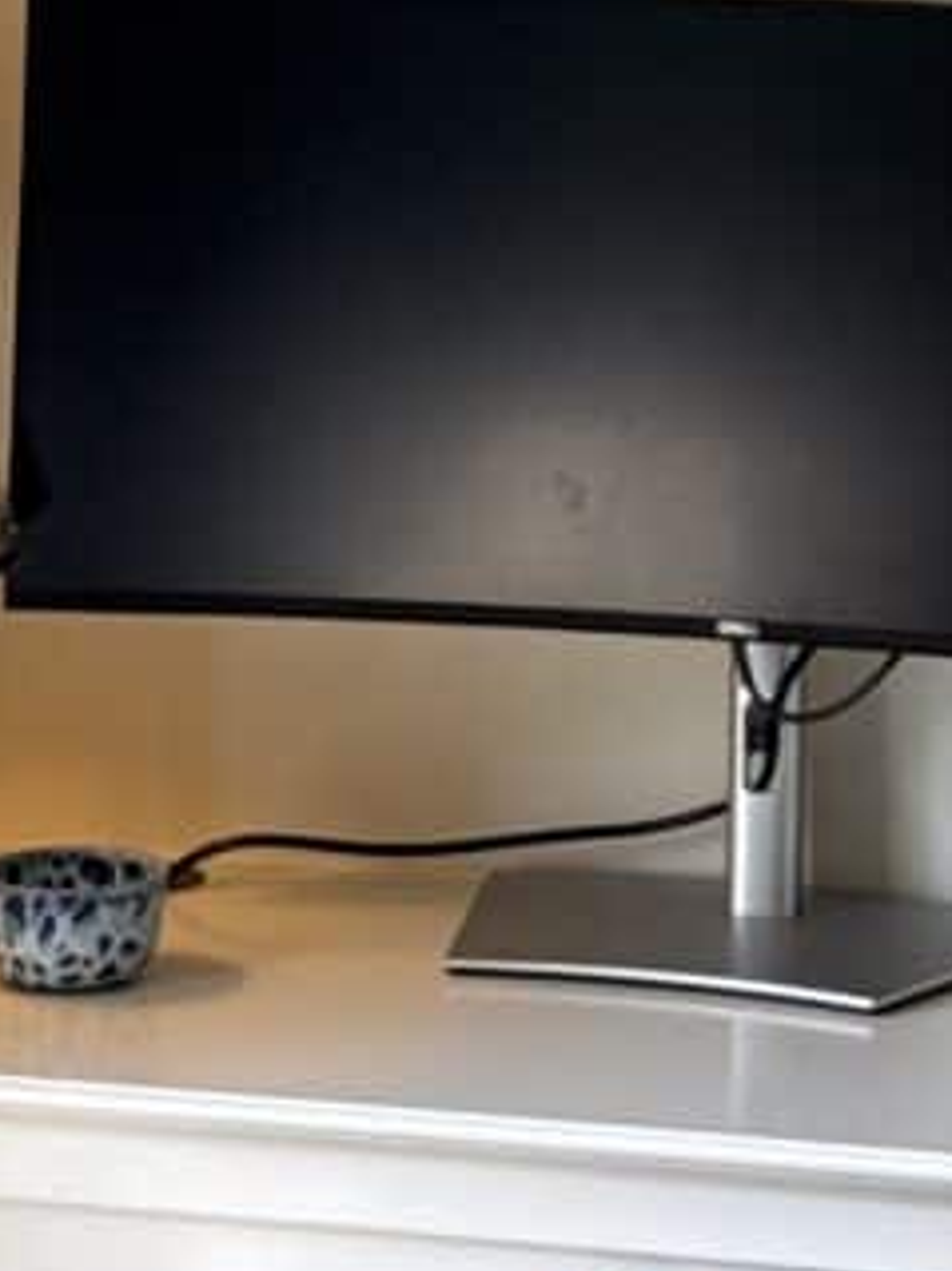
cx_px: 785
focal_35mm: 154
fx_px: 5651
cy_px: -390
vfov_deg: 12.4
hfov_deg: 9.6
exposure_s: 1/174
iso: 50
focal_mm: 6.76
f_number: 1.78
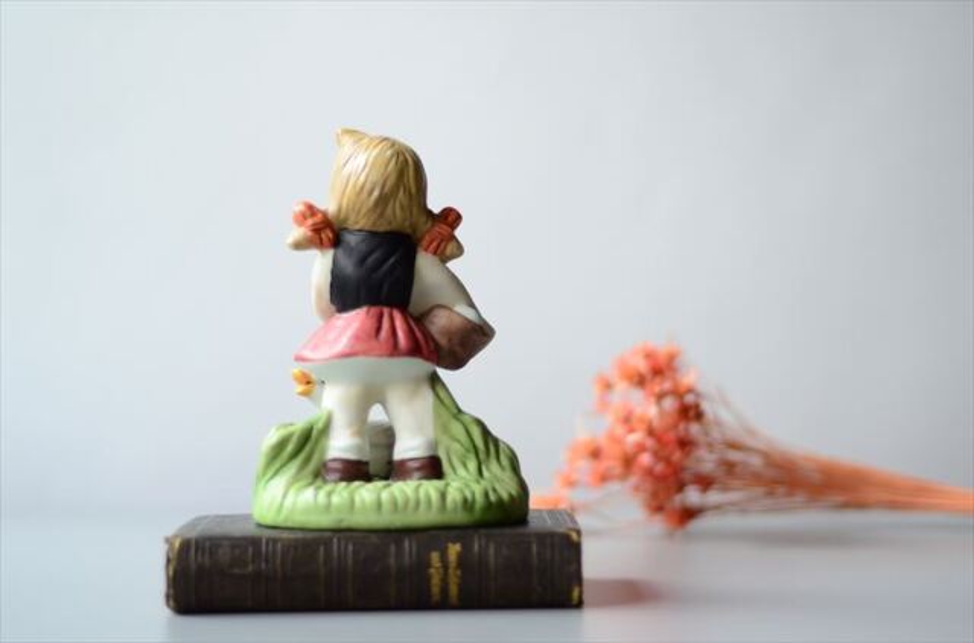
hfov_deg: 27.1
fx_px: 2024
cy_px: 322
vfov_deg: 18.1
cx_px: 487
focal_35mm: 75
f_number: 2
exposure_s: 1/200
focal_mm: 50
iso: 800
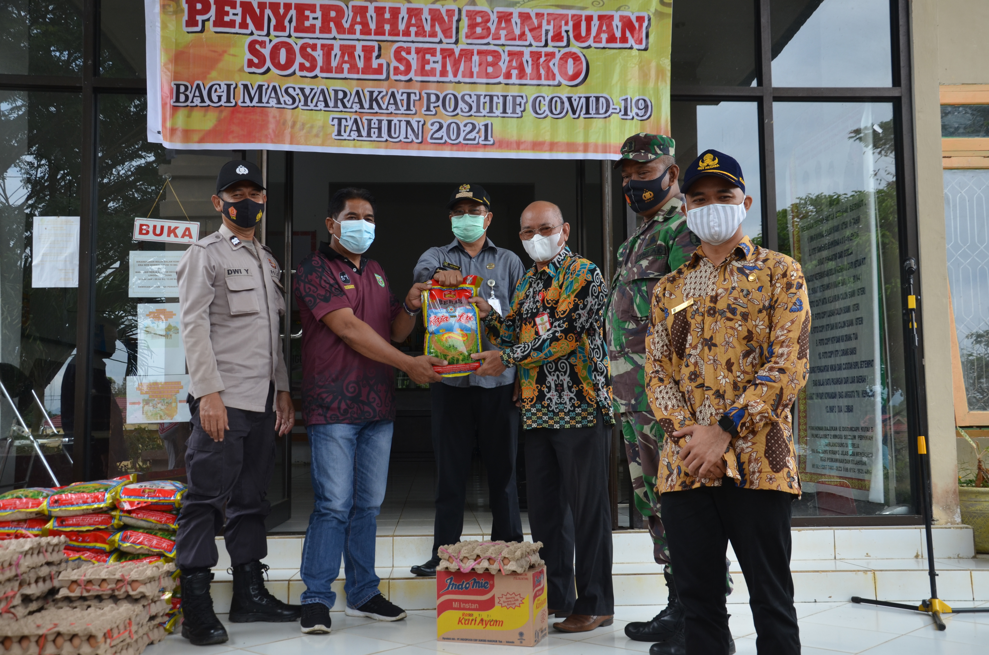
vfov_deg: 35.3
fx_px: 1028
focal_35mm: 38
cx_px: 494
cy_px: 328
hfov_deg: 51.4
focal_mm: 25
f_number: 5.6
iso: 280
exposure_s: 1/125
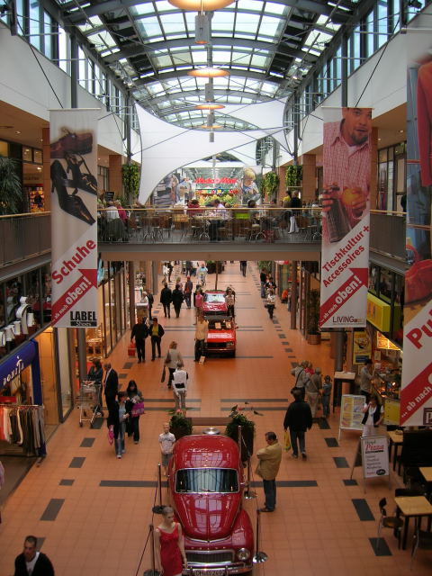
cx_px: 216
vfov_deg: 54.0
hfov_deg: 41.8
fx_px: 566
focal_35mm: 34
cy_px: 288
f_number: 2.9
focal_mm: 5.7
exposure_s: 1/51.8
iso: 50
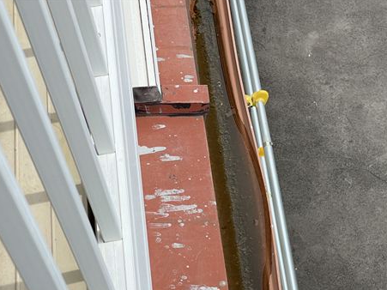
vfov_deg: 17.6
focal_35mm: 83
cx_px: 293
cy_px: 227
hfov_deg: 23.3
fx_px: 928
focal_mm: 6
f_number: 2
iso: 25
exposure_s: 1/1653
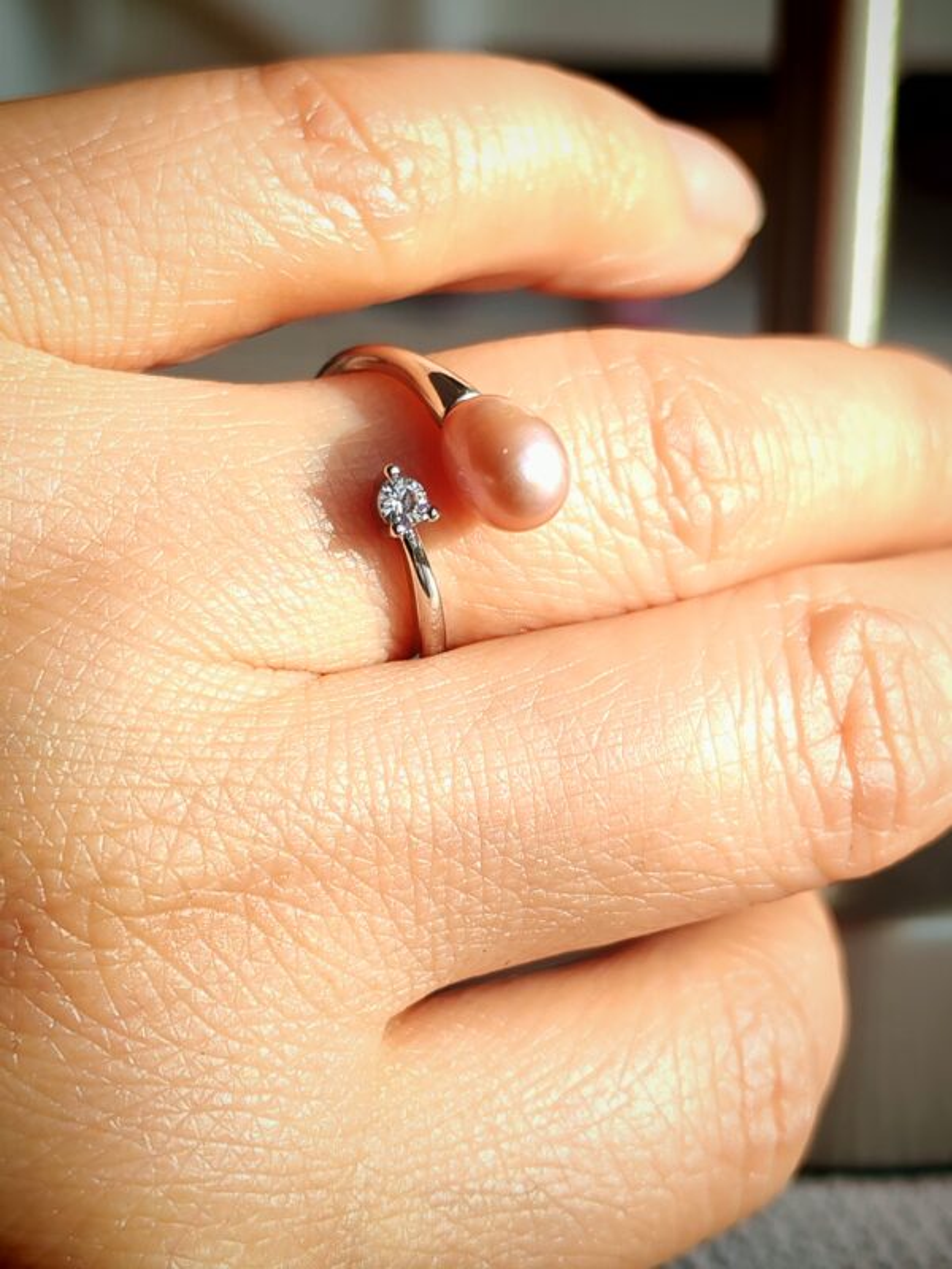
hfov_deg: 21.6
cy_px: 634
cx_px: 476
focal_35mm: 68
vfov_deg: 28.6
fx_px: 2493
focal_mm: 5.52
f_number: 1.95
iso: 50
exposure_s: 1/240
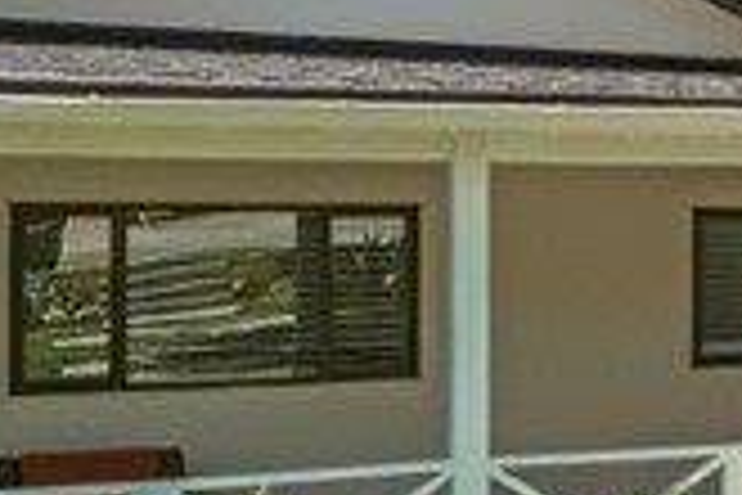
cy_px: 223
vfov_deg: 15.7
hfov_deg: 19.7
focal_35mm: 87
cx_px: 1174
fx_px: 1793
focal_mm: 14
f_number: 8
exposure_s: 1/500
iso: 320
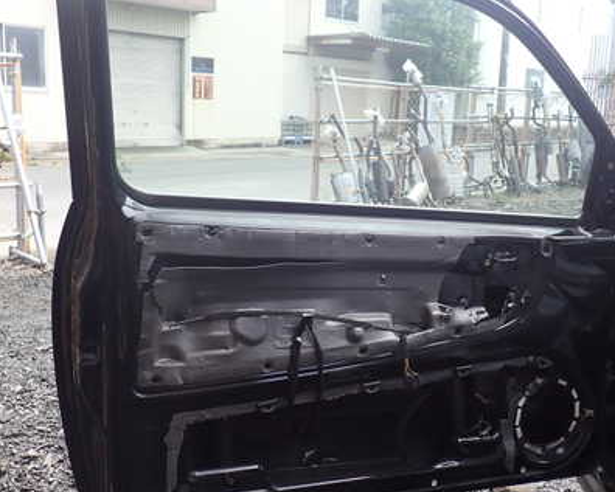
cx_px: 363
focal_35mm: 37
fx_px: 674
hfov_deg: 48.8
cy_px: 211
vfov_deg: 40.1
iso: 100
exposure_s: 1/200
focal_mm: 4.5
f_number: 2.8
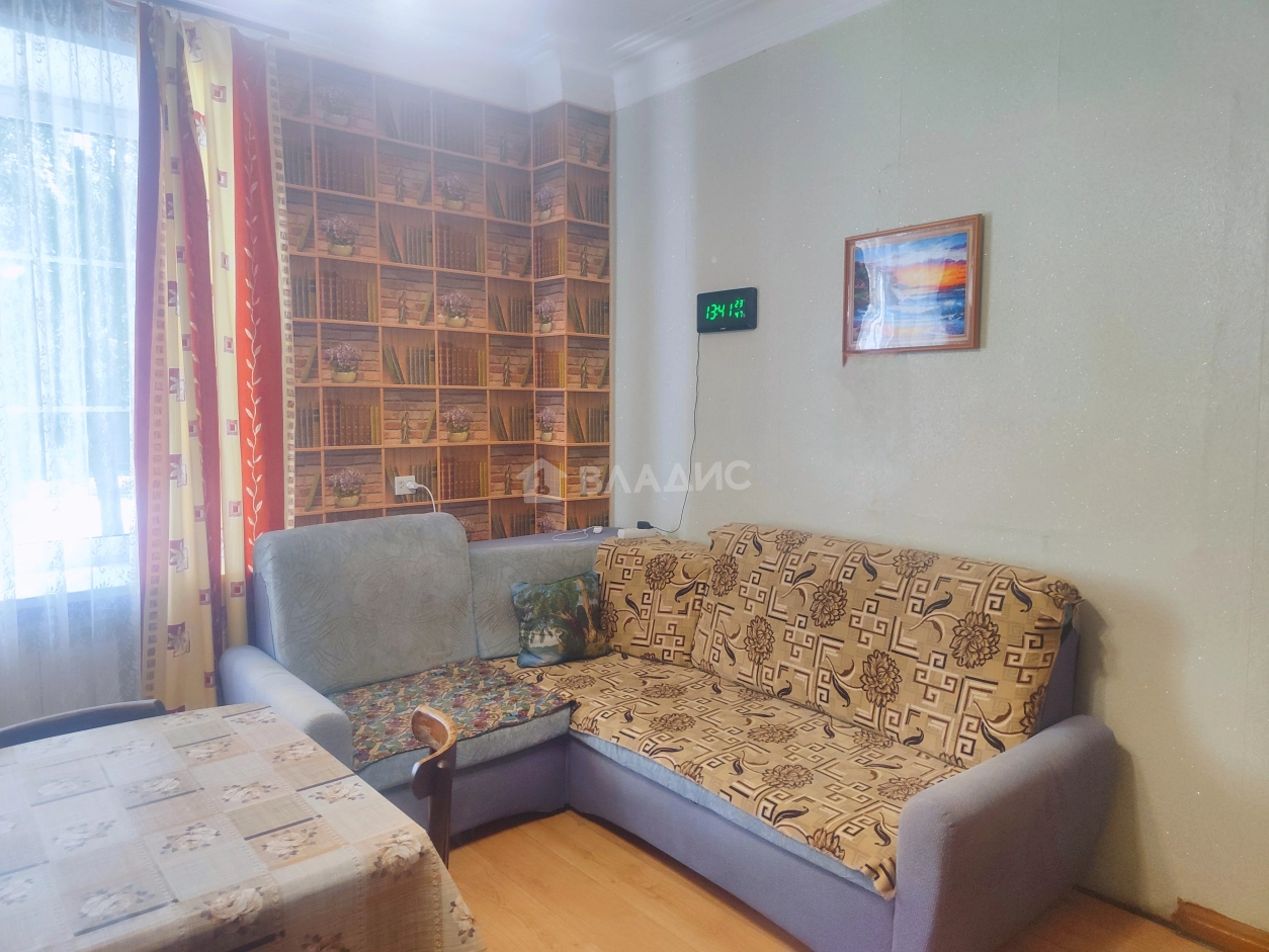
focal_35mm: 23
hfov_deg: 73.9
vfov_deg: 58.9
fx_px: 843
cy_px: 476
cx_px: 634
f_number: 1.88
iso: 196
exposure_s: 1/78
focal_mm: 5.59
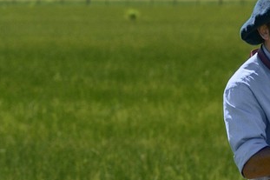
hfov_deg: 2.9
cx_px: 639
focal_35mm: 695
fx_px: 5210
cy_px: 267
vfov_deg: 2.0
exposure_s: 1/640
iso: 400
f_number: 9
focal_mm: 135
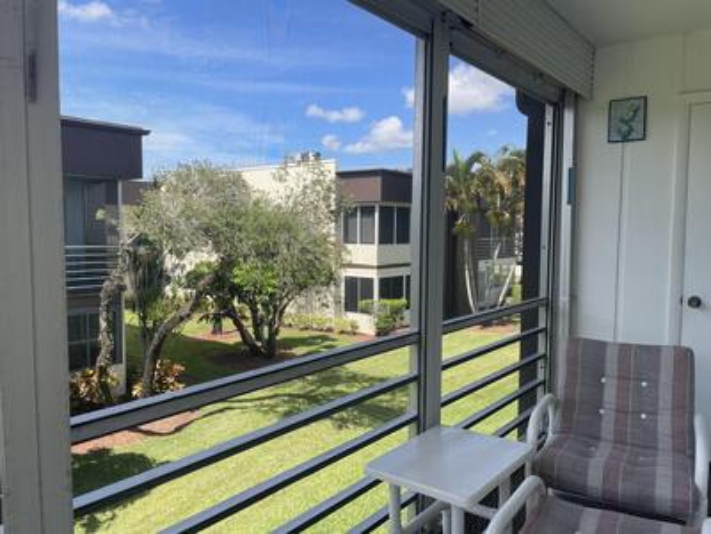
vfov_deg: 53.1
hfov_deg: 67.3
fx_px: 534
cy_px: 267
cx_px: 356
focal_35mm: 26
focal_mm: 4.2
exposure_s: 1/1261
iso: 32
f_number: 1.6
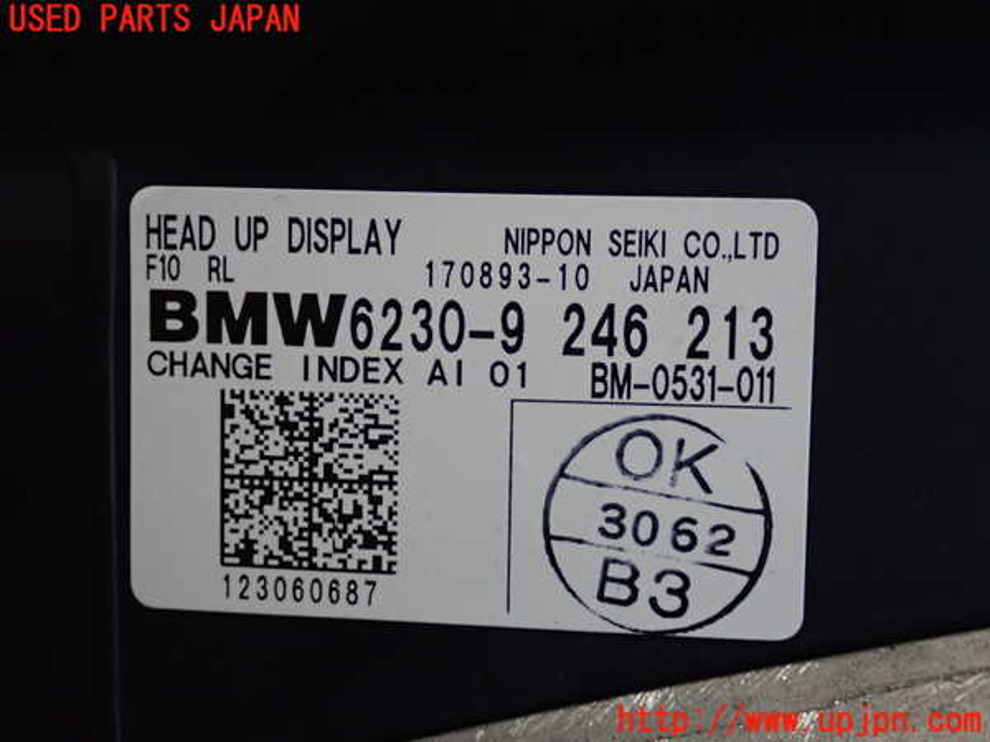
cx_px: 495
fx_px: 1659
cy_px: 371
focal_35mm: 58
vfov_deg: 25.2
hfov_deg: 33.2
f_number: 3.5
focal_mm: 10.35
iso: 800
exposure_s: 1/40
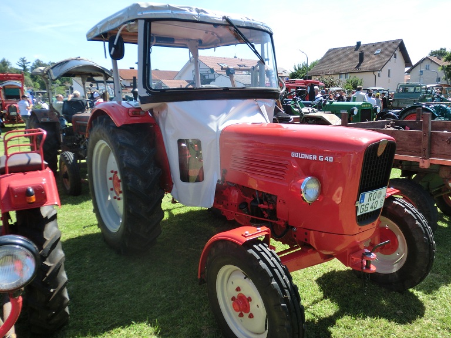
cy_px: 169
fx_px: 365
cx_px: 226
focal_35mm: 28
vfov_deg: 49.7
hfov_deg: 63.4
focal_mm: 5
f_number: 3
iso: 100
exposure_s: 1/640
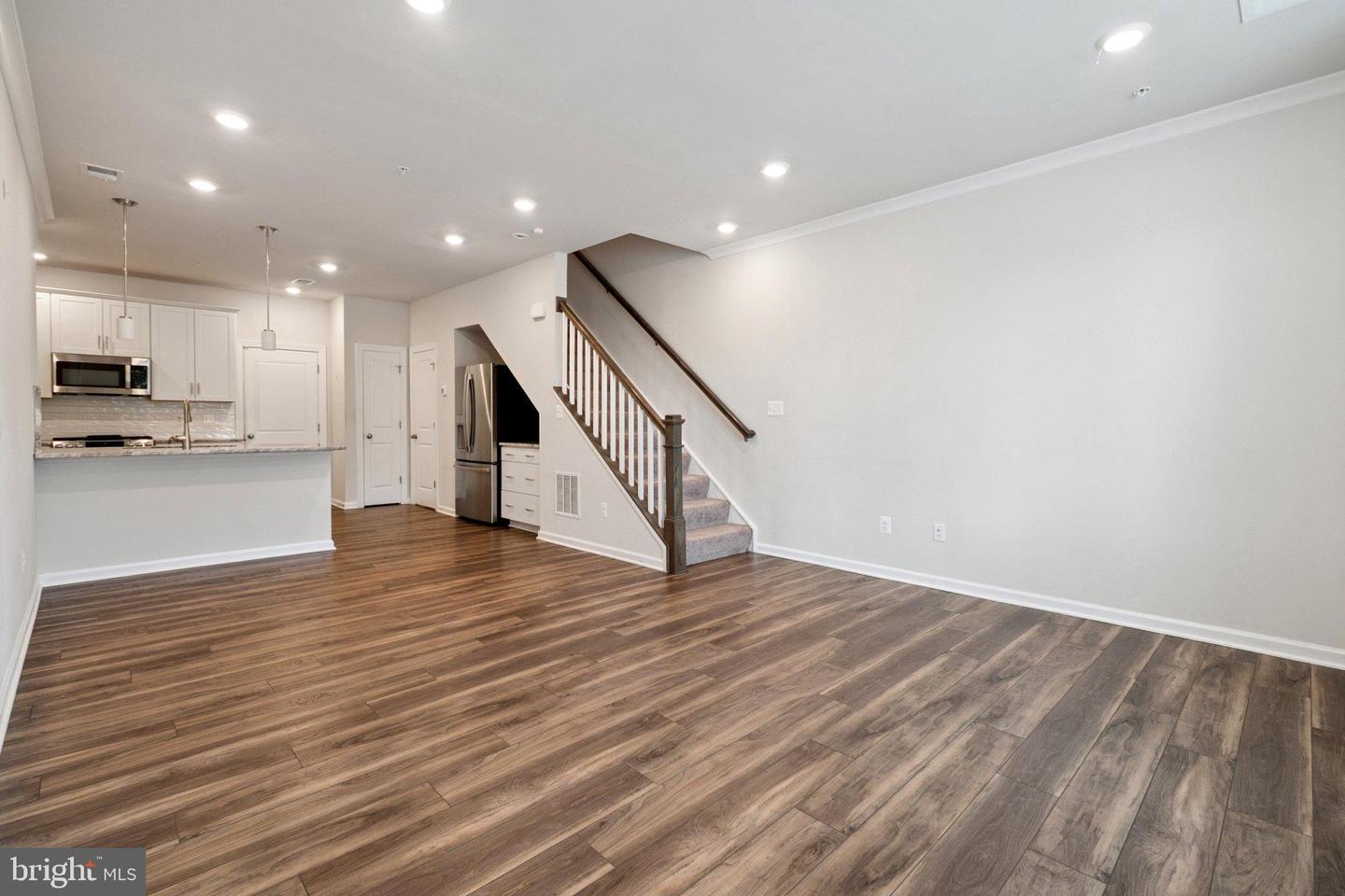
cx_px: 672
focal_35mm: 15
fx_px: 560
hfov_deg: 100.4
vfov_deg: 77.3
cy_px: 448
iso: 400
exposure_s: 1/40
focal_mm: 10
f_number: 5.6
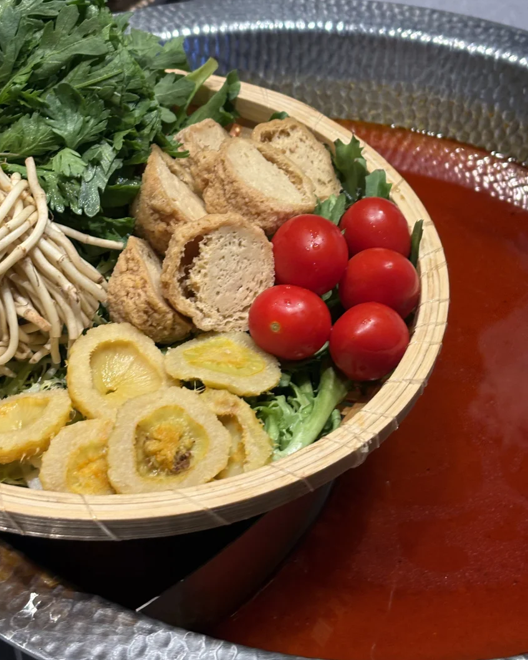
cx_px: 193
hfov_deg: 22.1
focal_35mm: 69
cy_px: 248
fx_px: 1348
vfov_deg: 27.4
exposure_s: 1/50
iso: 40
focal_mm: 5.96
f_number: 1.6
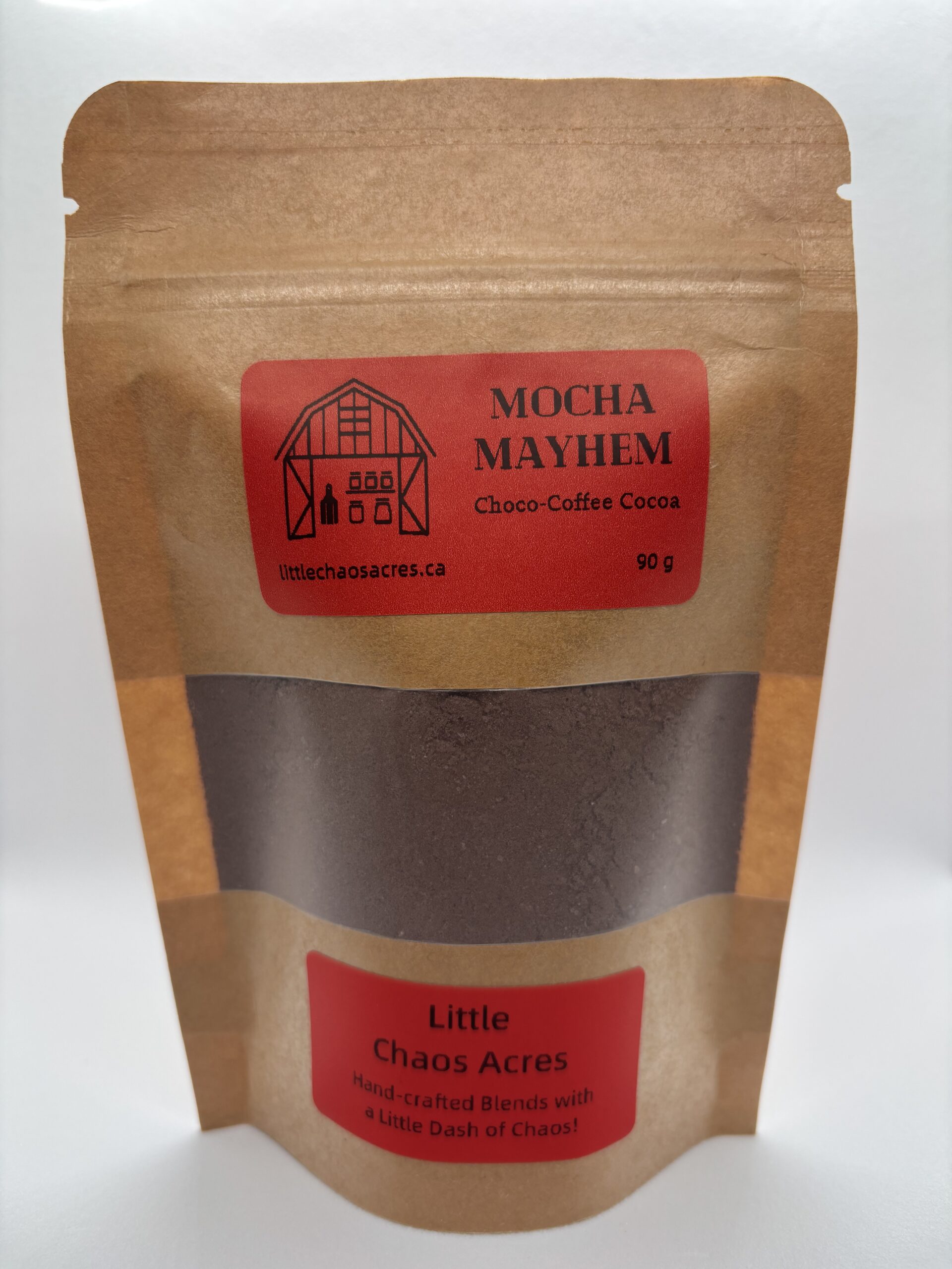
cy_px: 634
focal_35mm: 26
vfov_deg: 67.3
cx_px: 476
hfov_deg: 53.1
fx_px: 953
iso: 40
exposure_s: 1/218
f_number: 1.6
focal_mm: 5.96
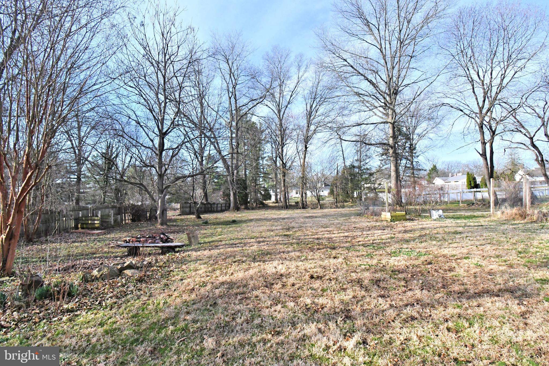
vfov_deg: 70.4
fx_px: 259
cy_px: 183
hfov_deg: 93.3
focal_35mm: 17
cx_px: 274
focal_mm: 11.5
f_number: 13
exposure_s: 1/2000
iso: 4000
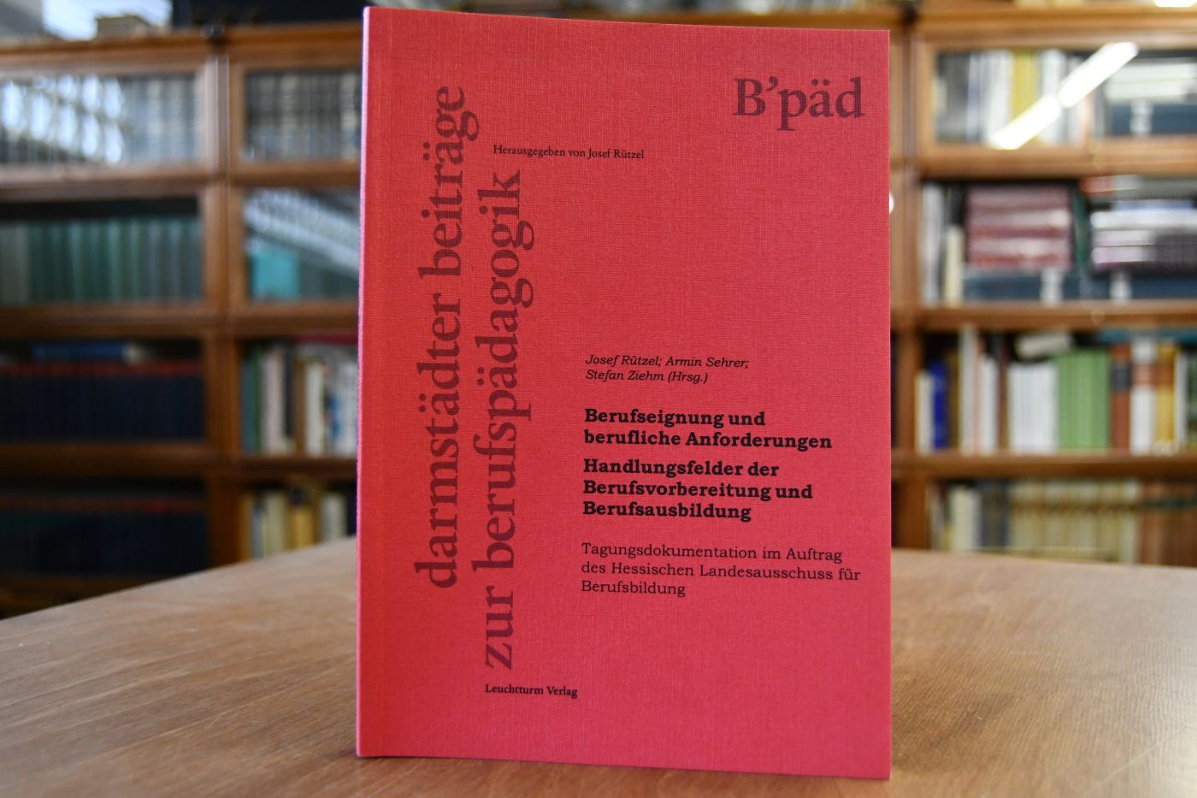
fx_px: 1097
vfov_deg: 40.0
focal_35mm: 33
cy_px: 399
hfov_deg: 57.2
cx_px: 598
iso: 1600
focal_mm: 22
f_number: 3.5
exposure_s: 1/125
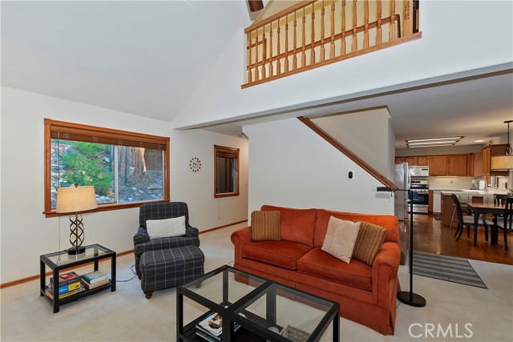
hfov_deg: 100.4
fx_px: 214
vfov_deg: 77.4
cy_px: 171
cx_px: 256
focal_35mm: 15
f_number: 8
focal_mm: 10
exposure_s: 1/30
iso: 400
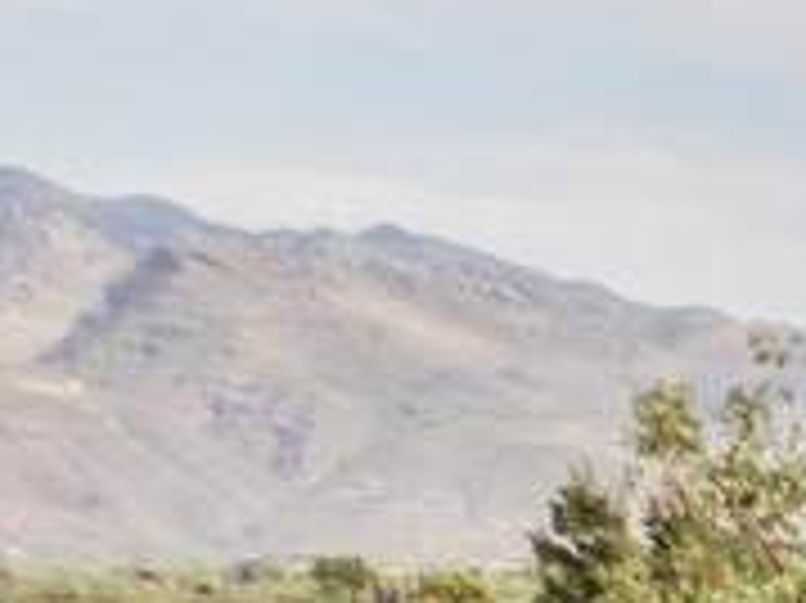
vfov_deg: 7.2
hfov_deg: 8.6
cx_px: 2729
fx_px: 4002
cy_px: 2097
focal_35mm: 172
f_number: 2.8
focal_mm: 12.29
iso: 400
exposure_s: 1/40
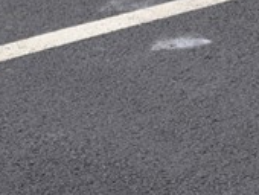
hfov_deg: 7.8
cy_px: 121
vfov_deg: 6.3
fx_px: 1776
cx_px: 619
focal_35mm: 237
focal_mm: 28
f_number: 8
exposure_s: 1/250
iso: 220
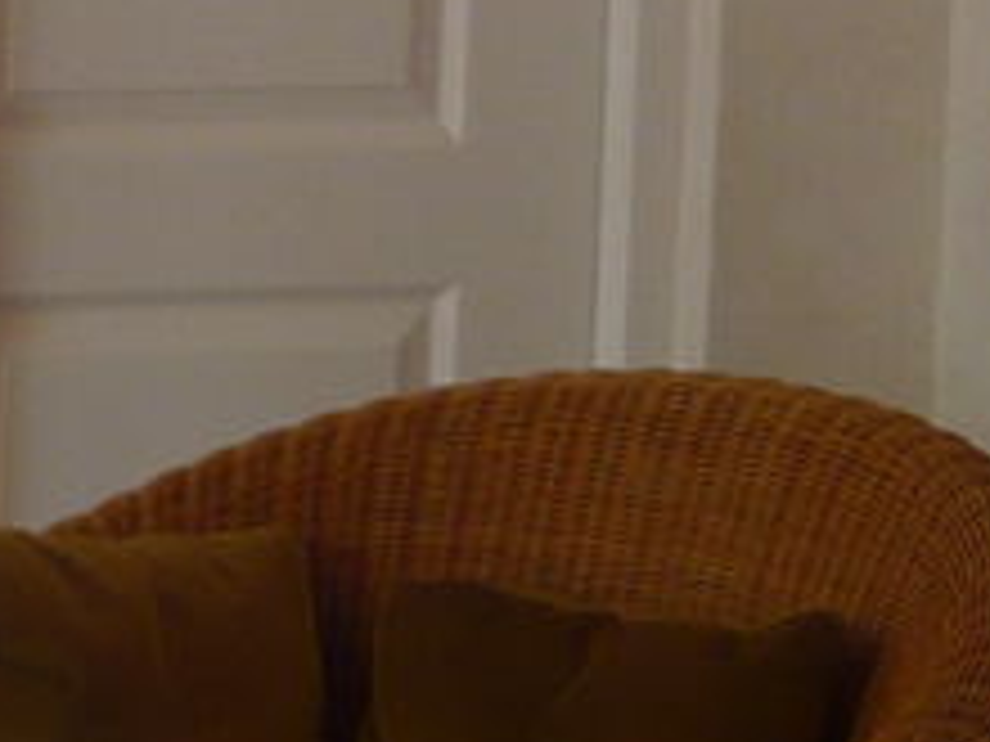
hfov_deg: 8.0
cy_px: -126
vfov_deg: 6.2
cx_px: -742
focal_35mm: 240
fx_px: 6864
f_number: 2.8
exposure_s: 1/30
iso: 100
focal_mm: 5.5
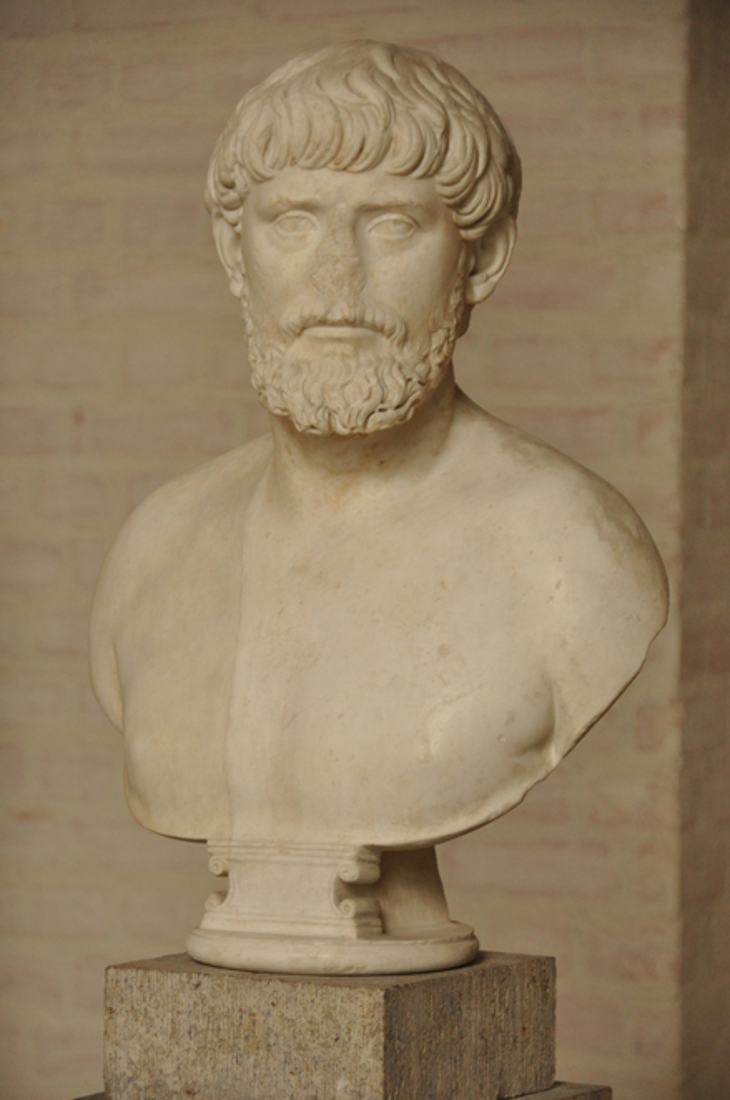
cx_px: 365
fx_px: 4350
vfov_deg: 14.4
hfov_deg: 9.6
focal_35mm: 142
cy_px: 550
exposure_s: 1/125
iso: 1000
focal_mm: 95
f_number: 5.3
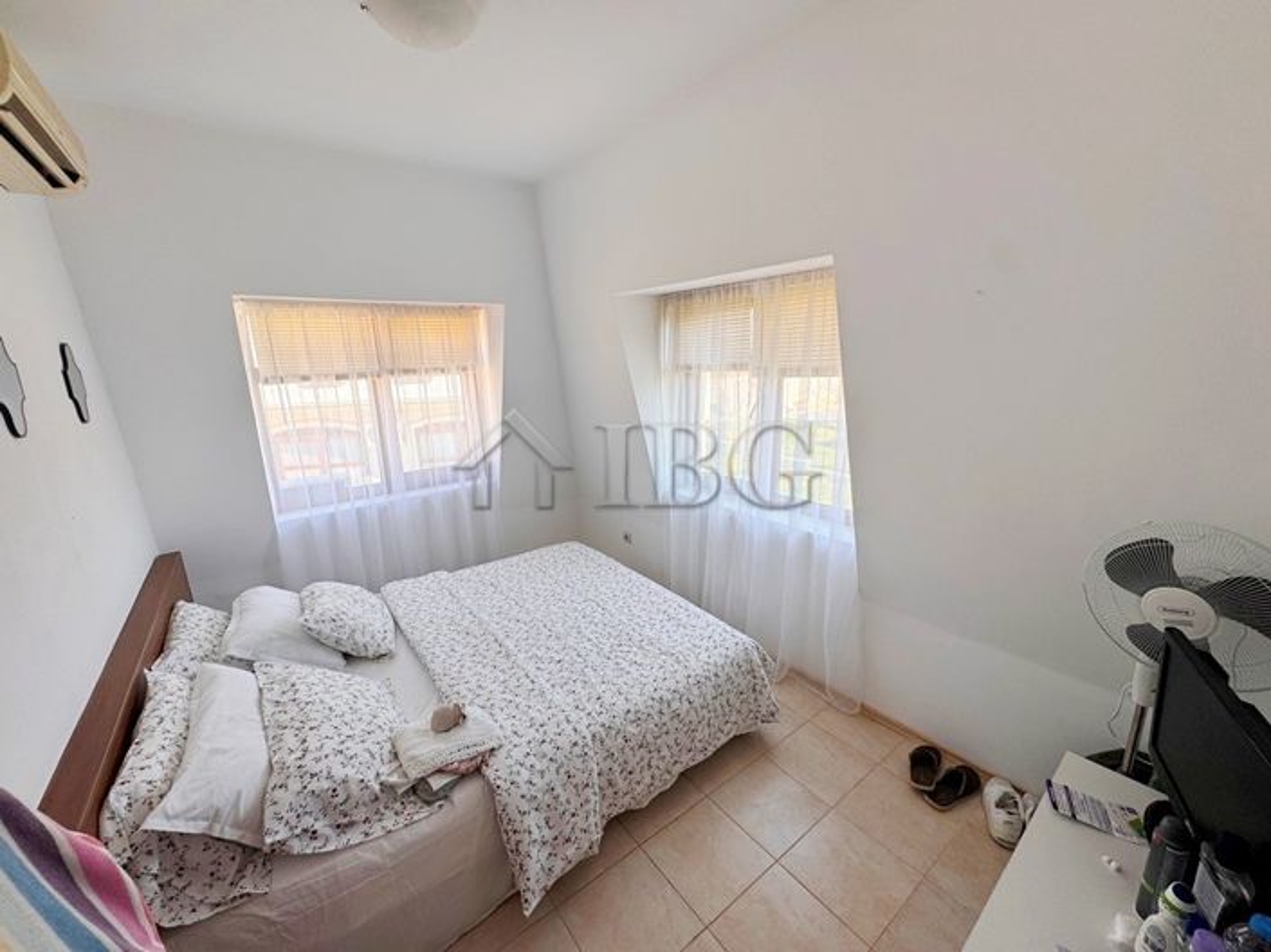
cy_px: 476
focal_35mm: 14
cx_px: 636
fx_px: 514
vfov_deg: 85.6
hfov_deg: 102.1
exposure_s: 1/178
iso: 40
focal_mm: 2.22
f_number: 2.2
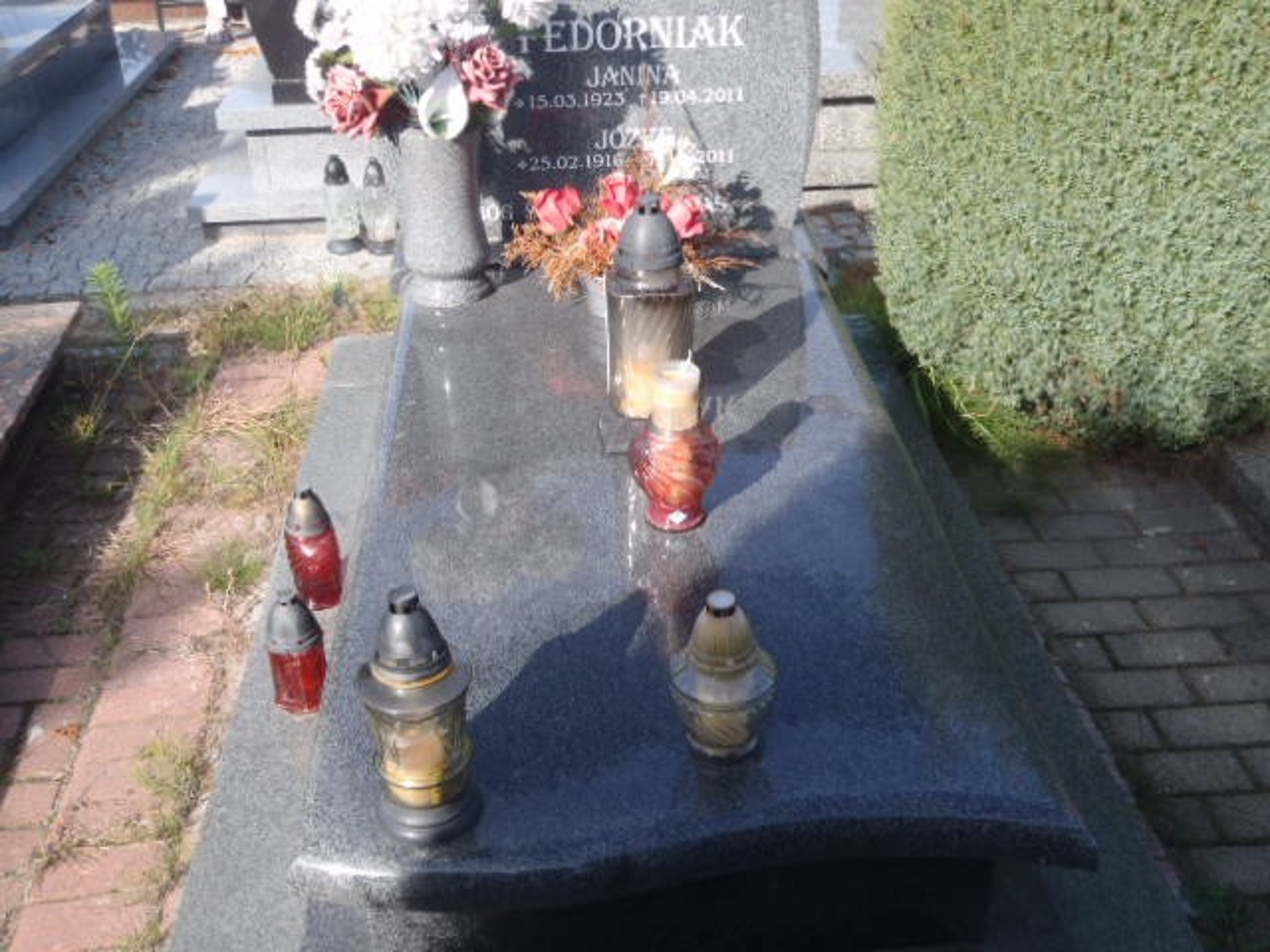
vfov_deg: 39.7
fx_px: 1321
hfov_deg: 51.4
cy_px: 476
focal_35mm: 36
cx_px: 635
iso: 64
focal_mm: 6.53
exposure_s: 1/160
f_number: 5
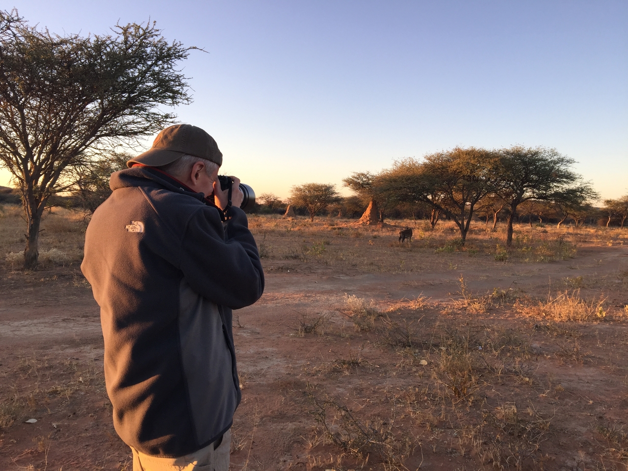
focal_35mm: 29
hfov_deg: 61.7
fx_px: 526
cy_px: 236
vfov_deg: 48.2
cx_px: 314
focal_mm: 4.15
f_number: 2.2
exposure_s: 1/226
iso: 32
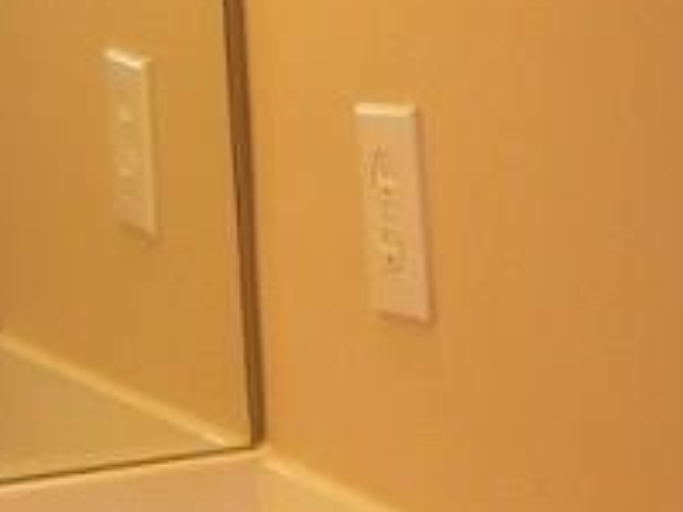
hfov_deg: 10.4
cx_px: -518
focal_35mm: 180
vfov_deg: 8.2
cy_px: 474
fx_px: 3549
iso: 100
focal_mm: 5.2
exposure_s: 1/50
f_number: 2.8
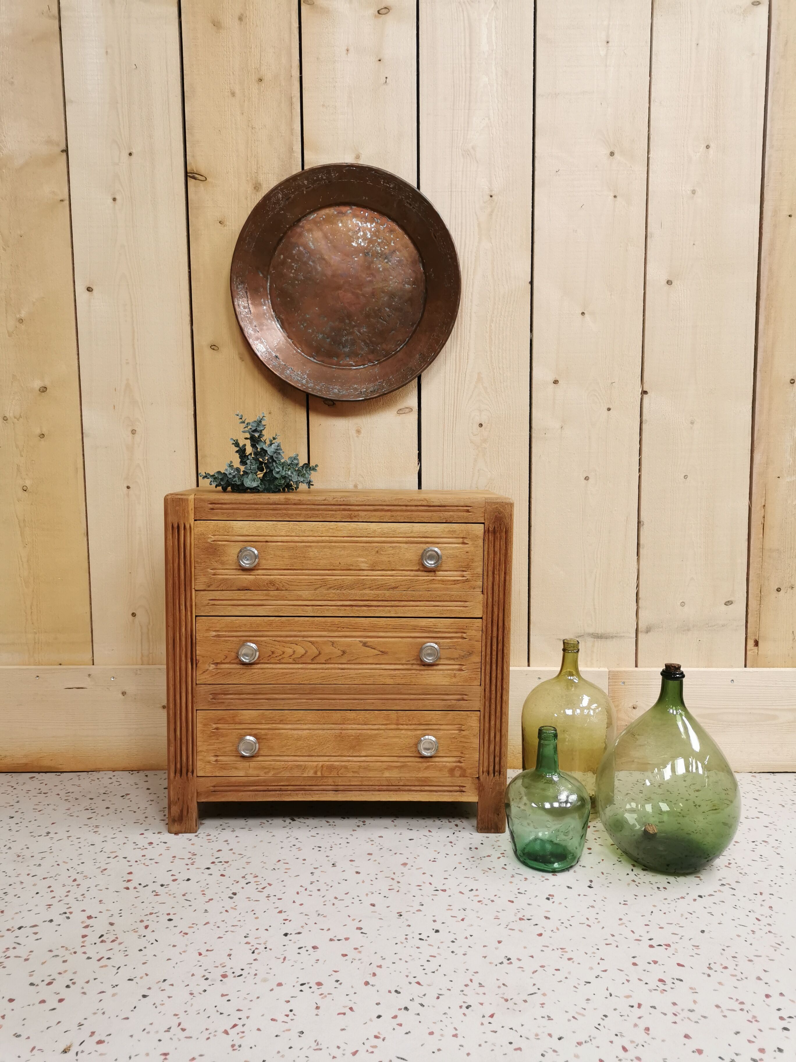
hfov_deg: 51.4
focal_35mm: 27
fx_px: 828
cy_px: 531
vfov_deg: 65.3
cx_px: 398
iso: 160
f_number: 1.8
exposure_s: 1/100
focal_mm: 5.58
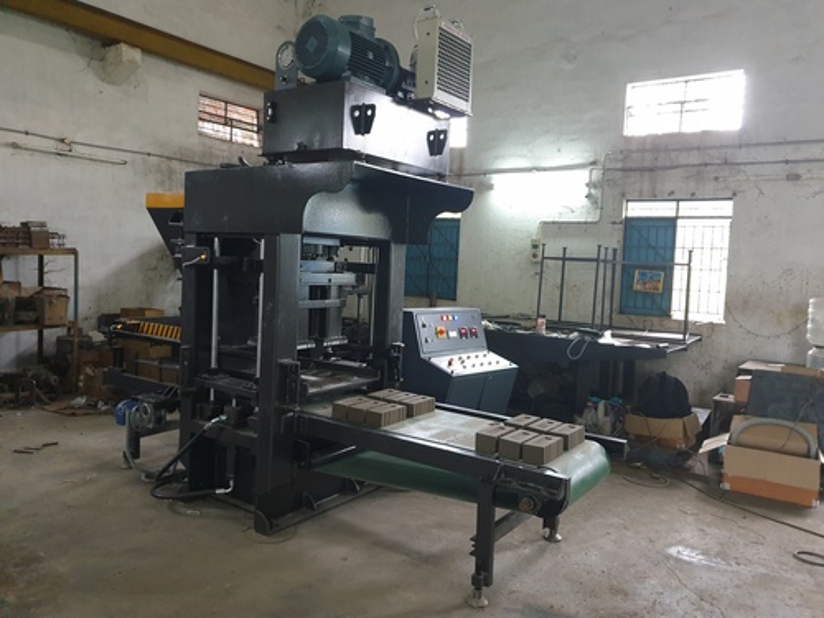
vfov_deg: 53.1
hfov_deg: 67.3
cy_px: 309
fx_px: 619
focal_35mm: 26
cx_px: 412
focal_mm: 4.3
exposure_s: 1/50
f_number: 1.5
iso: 320
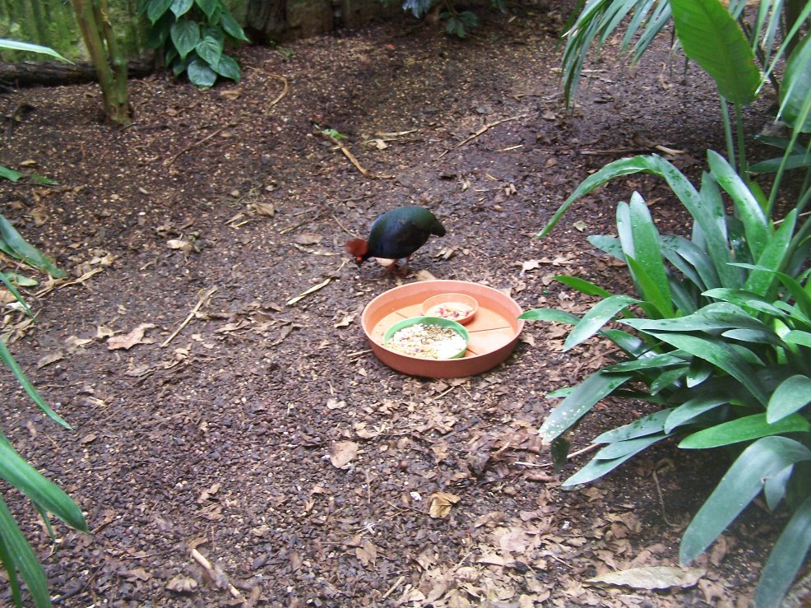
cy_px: 304
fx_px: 890
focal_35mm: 38
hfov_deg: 49.0
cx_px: 406
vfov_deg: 37.7
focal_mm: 6.3
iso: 140
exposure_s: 1/10
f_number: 2.8
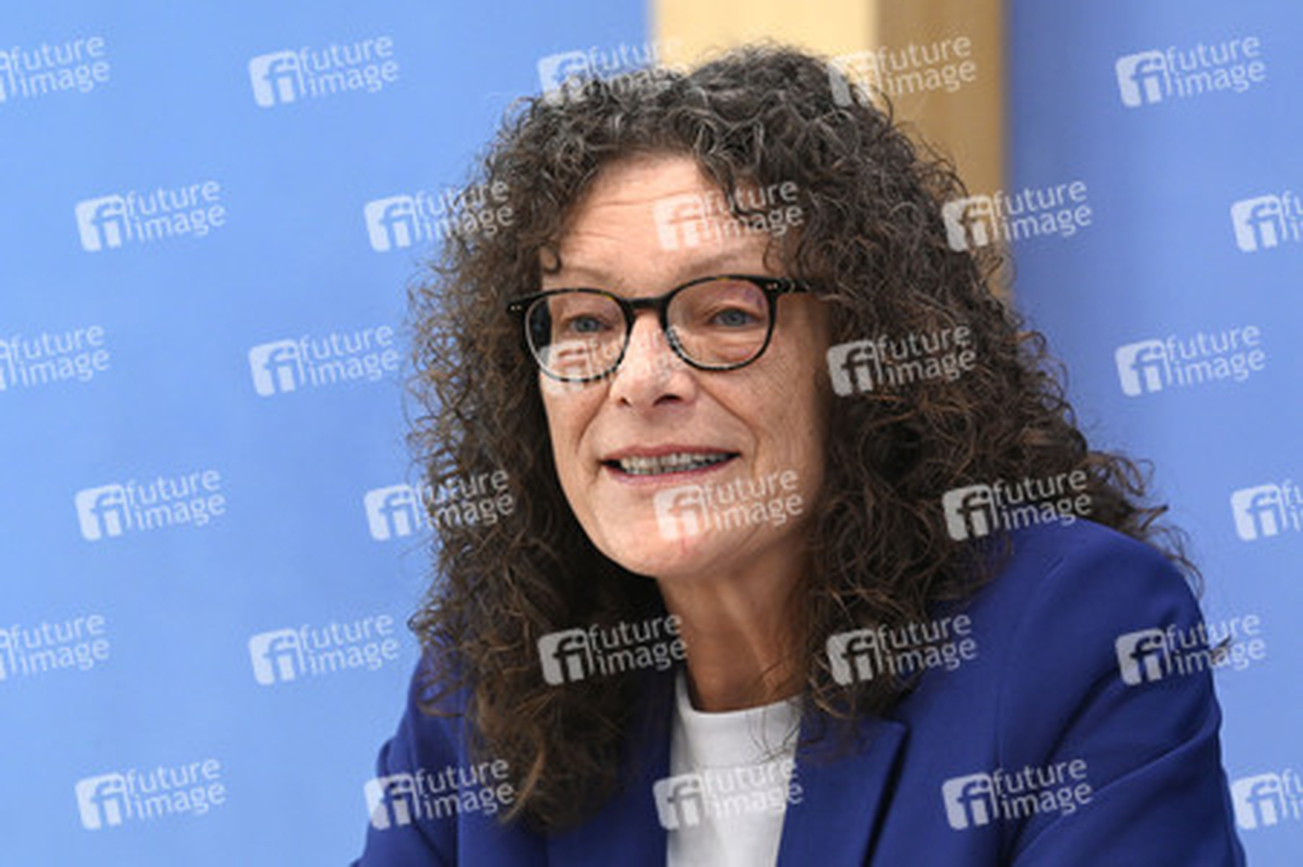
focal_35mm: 200
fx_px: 7233
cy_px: 434
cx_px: 652
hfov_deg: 10.3
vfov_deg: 6.9
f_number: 7.1
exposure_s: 1/640
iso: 4000
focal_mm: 200
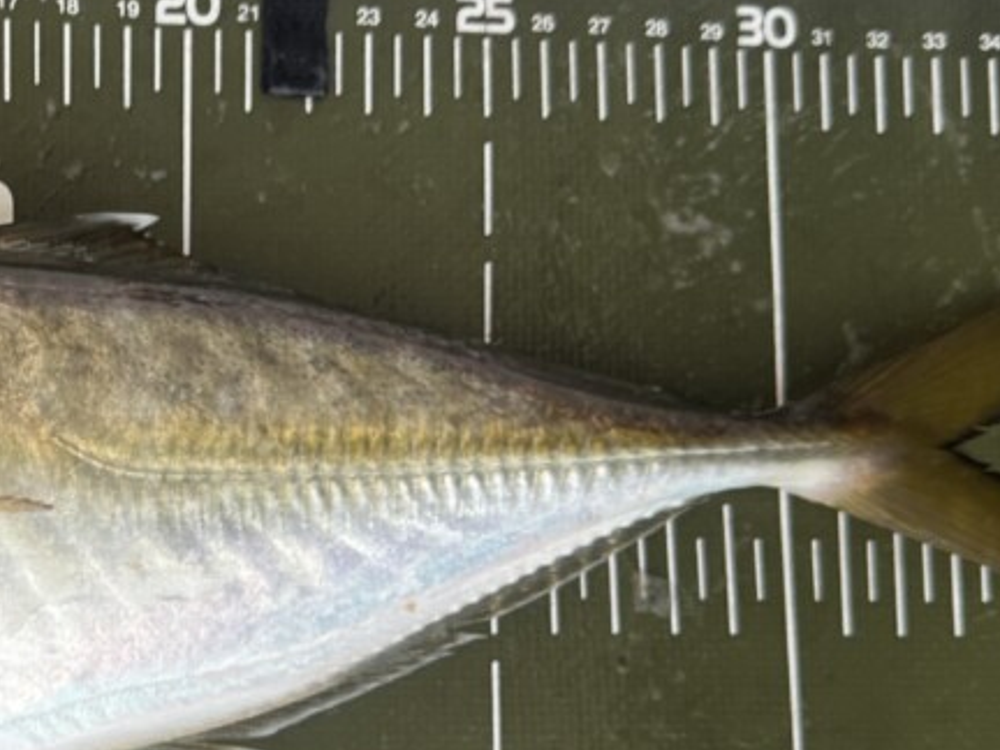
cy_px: 595
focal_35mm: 74
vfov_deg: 19.7
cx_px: -31
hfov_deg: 24.9
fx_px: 2138
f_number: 1.78
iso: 200
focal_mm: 6.76
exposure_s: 1/84
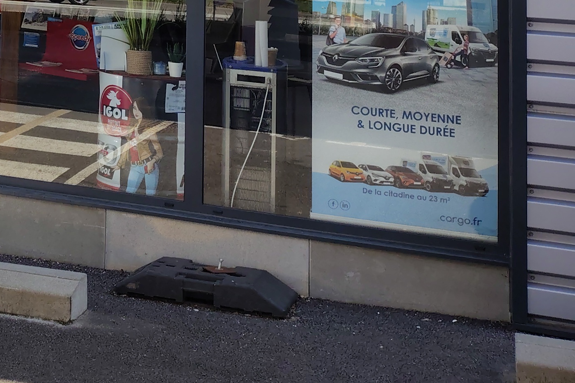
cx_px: -95
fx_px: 1214
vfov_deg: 16.4
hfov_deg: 24.4
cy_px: -193
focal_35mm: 76
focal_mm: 4.71
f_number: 1.7
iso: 146
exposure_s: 1/1027
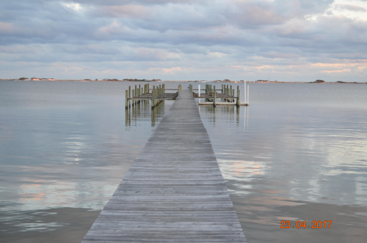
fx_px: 610
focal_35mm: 60
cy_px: 122
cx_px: 184
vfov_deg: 22.5
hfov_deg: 33.5
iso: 400
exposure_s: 1/60
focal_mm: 40
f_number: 5.3
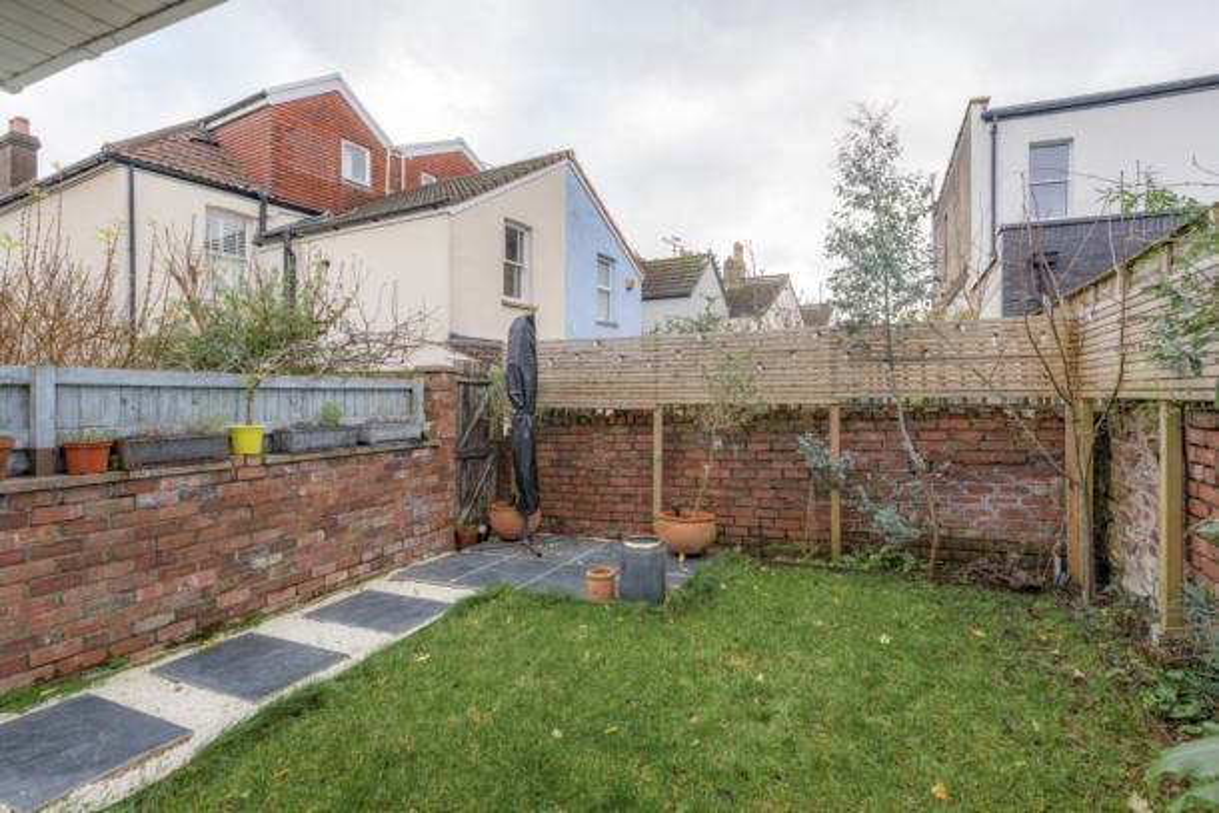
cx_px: 610
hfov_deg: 90.0
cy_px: 406
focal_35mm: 18
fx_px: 610
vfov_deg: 67.4
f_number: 4
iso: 250
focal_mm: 18
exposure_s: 1/125
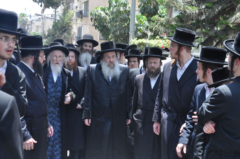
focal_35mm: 60
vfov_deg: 22.6
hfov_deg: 33.4
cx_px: 120
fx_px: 399
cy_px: 80
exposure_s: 1/160
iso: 400
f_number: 9
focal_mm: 40
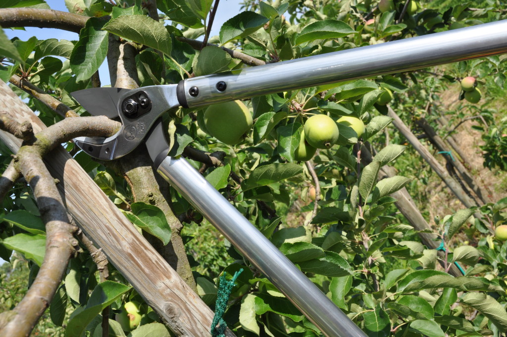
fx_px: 675
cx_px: 254
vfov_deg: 28.0
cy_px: 168
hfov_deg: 41.2
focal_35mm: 48
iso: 200
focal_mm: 32
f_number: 14
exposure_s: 1/125
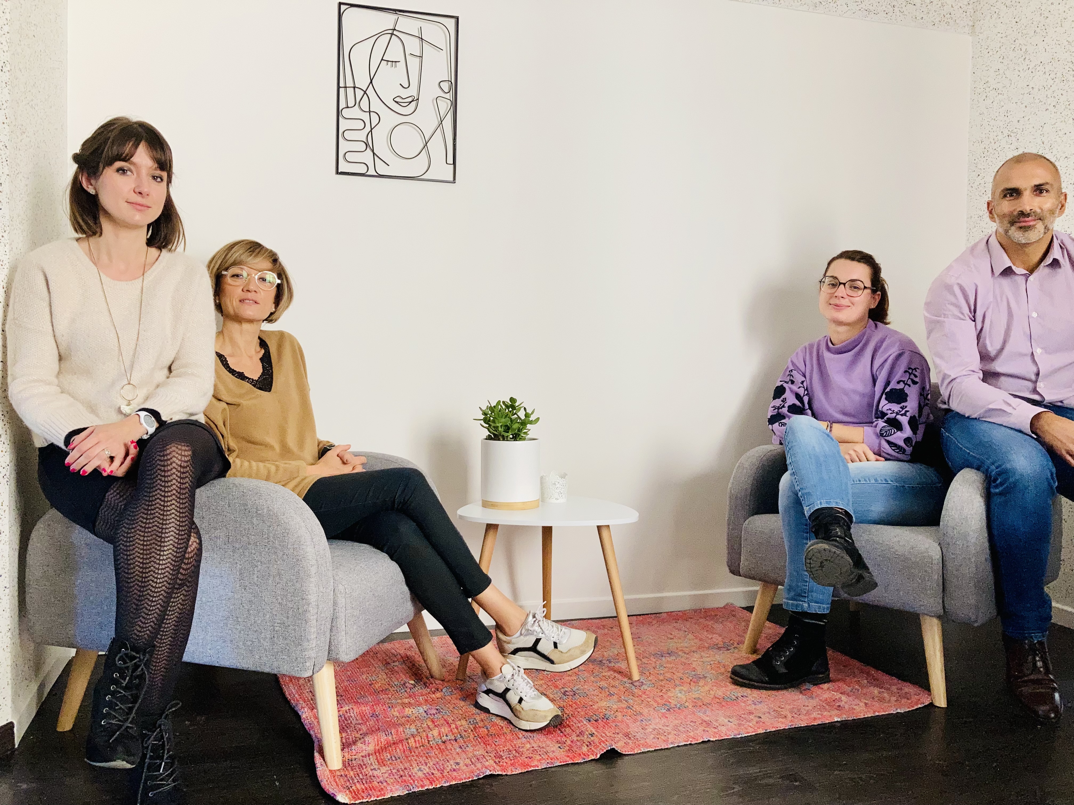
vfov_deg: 49.7
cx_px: 537
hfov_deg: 63.4
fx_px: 869
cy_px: 402
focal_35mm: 28
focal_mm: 3.99
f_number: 1.8
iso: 125
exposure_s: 1/60
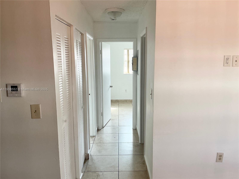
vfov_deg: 48.2
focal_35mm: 29
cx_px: 120
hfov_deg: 61.7
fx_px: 200
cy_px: 90
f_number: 1.8
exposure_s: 1/60
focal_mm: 3
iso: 50
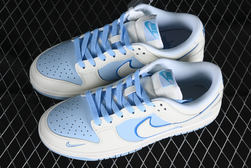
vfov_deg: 18.2
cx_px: 126
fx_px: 523
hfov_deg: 27.0
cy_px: 84
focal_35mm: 75
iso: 160
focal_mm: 50
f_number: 7.1
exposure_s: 1/80
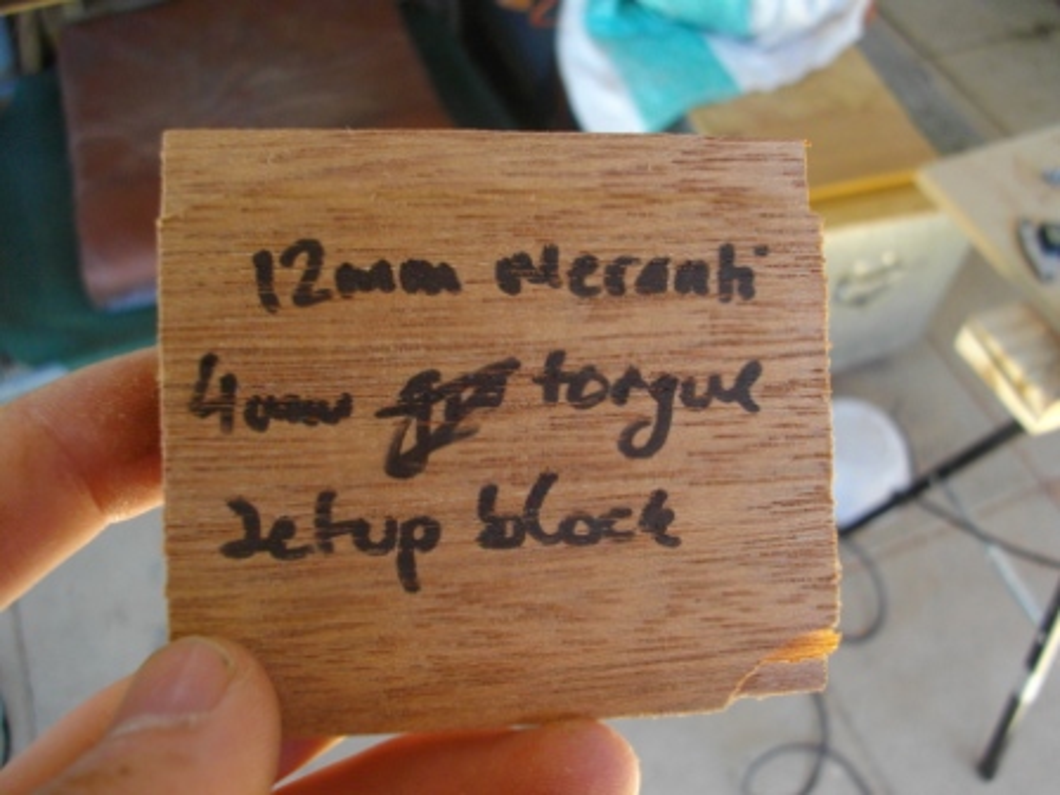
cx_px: 530
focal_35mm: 32
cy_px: 398
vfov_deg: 44.2
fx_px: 980
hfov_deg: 56.8
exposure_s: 1/125
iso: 200
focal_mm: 5.7
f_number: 2.9
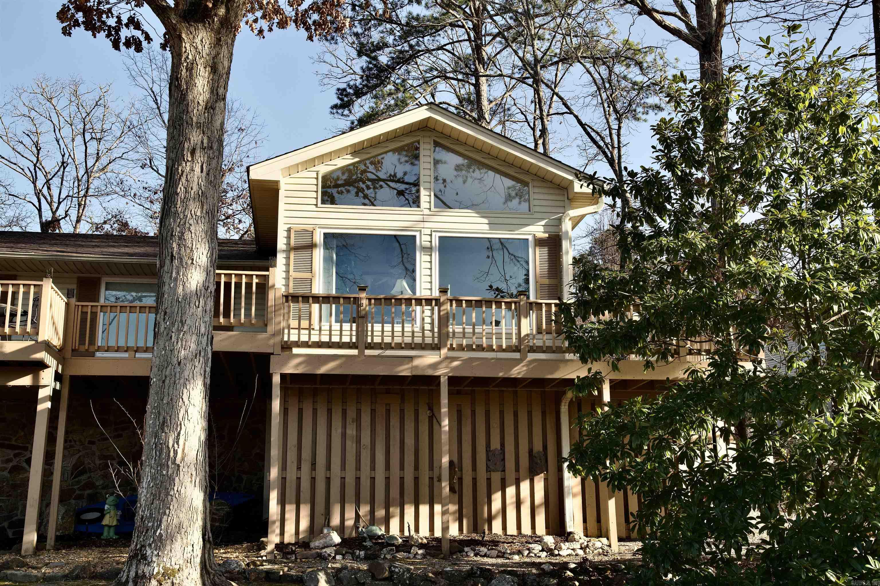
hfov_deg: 43.6
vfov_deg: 29.9
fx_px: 1100
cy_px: 293
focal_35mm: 45
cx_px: 440
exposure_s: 1/500
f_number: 7.1
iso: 400
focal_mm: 30
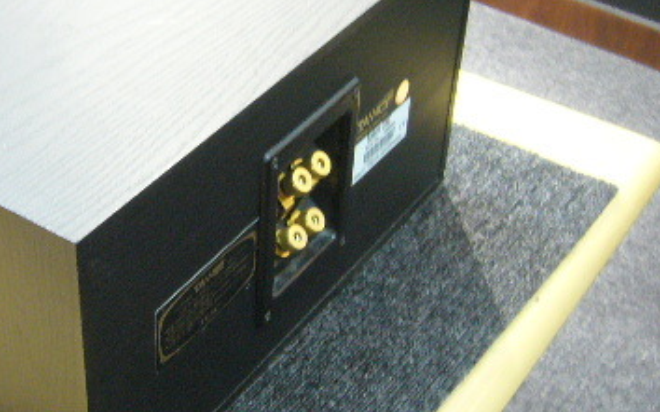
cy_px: 158
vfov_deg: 19.4
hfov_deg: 30.1
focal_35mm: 67
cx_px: 164
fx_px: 1205
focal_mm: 5.8
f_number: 2.8
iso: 200
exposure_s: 1/8
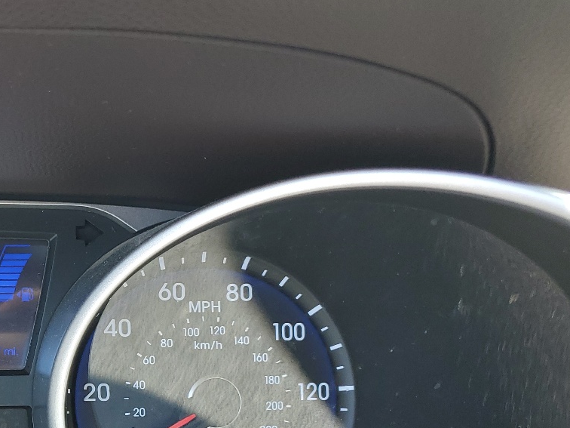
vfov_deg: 26.0
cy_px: 349
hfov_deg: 31.9
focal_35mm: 55
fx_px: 906
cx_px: -16
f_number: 1.5
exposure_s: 1/192
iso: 50
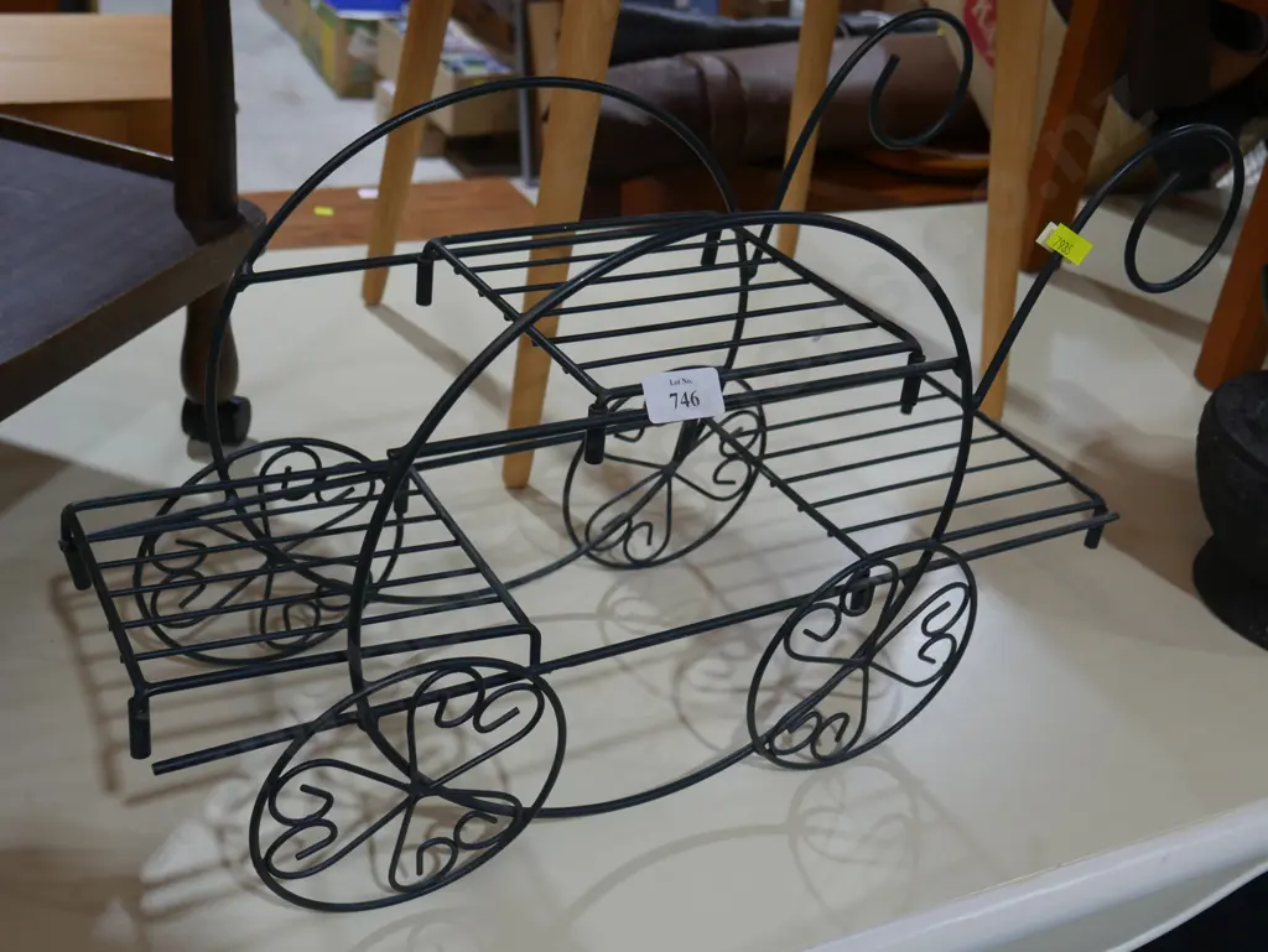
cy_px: 476
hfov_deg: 46.8
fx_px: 1466
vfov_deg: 36.0
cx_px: 634
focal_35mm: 40
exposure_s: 1/60
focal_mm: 20
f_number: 4.4
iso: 320
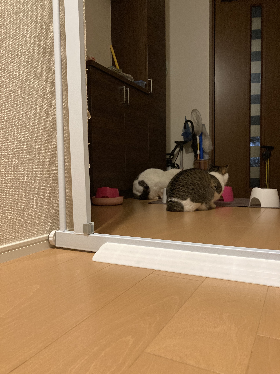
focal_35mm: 28
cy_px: 187
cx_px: 140
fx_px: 302
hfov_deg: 49.7
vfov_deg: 63.4
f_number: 1.8
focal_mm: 3.99
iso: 400
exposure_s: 1/30
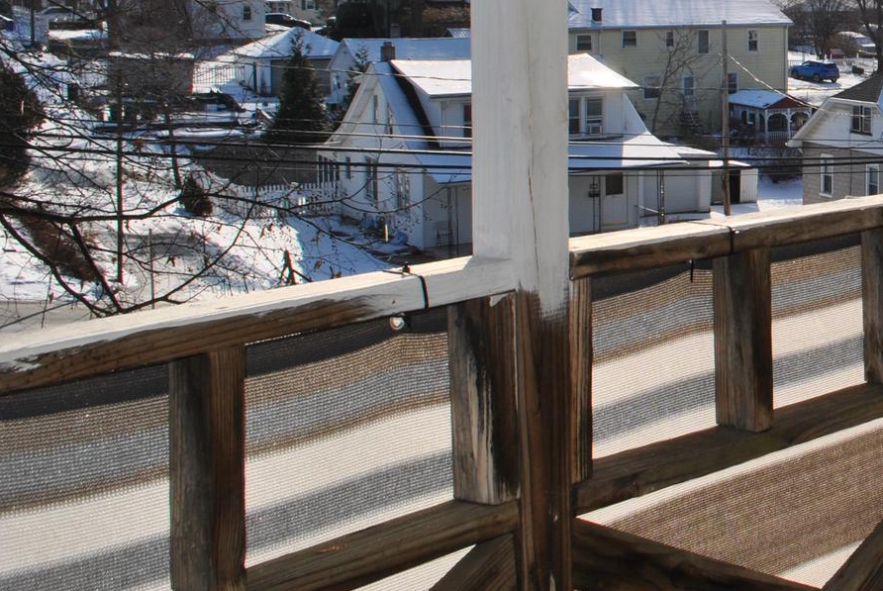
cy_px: 44
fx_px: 1522
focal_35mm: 62
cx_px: 1009
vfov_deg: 21.4
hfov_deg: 28.8
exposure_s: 1/200
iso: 100
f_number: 11
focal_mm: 18
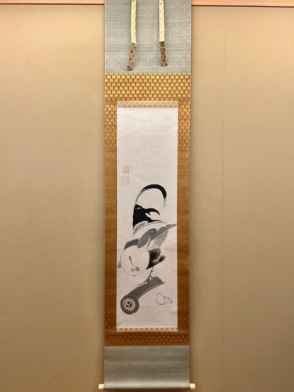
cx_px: 147
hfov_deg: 53.0
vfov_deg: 67.3
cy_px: 196
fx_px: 295
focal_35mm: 26
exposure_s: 1/60
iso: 100
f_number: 1.5
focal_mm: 5.7
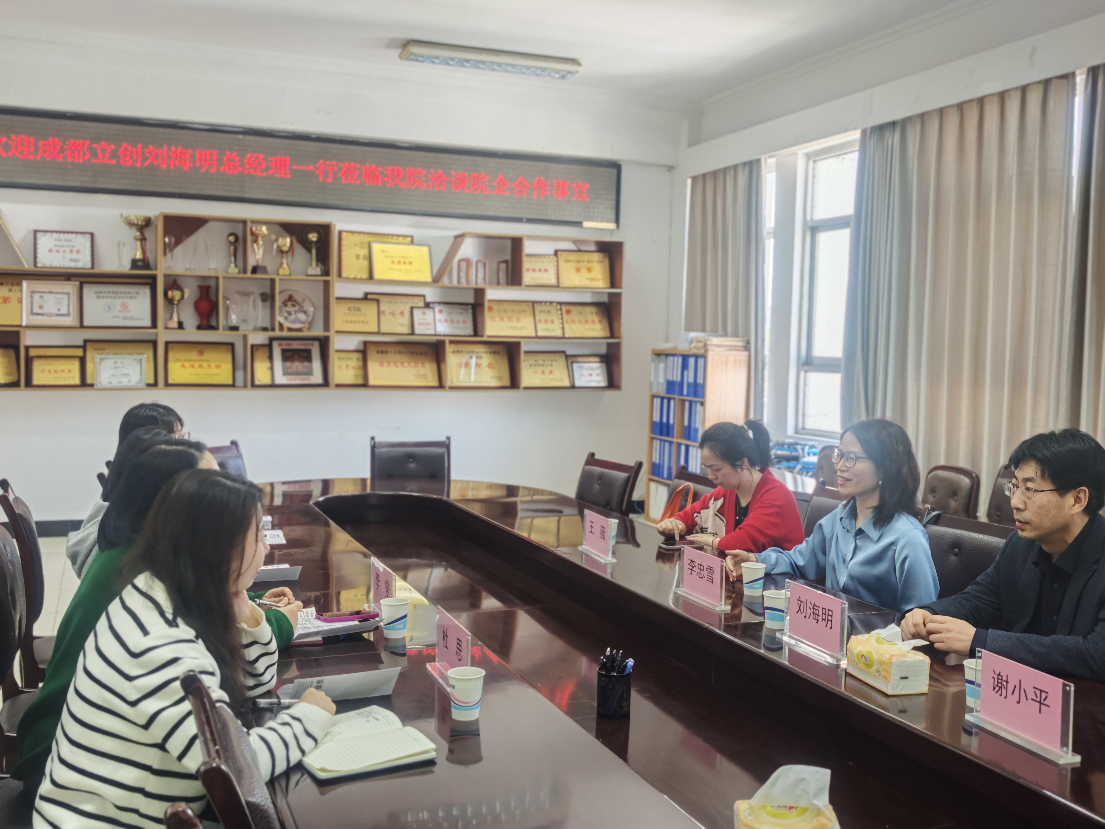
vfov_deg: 40.7
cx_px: 552
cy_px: 414
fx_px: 1117
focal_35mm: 35
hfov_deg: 52.6
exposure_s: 1/100
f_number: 1.62
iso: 125
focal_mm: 6.55
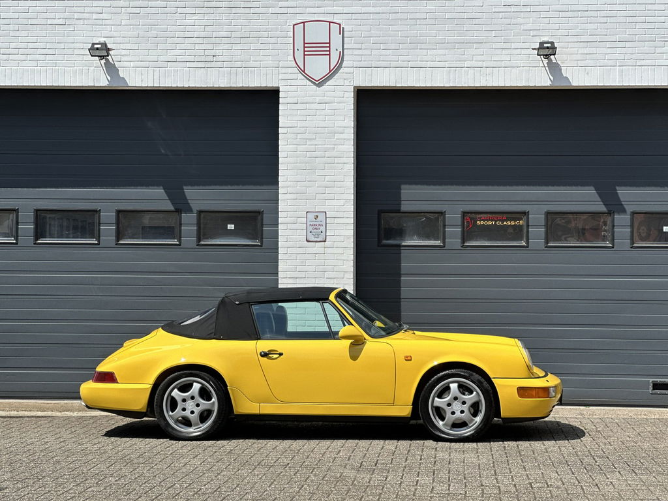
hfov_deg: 25.3
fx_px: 1486
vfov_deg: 19.1
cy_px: 250
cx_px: 334
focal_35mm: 77
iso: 32
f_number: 2.8
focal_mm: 9
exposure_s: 1/834
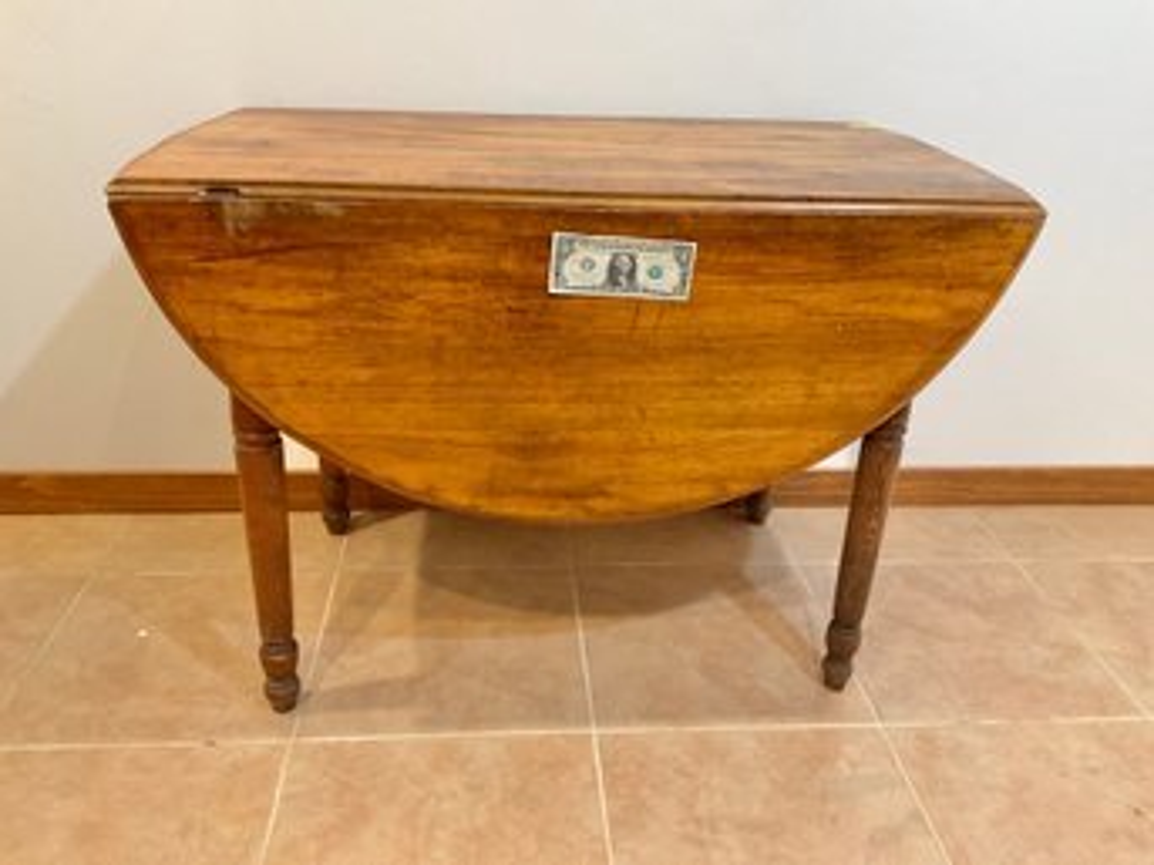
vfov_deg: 48.2
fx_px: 966
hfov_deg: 61.7
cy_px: 432
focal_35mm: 29
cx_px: 577
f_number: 1.8
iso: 125
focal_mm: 3
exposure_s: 1/60
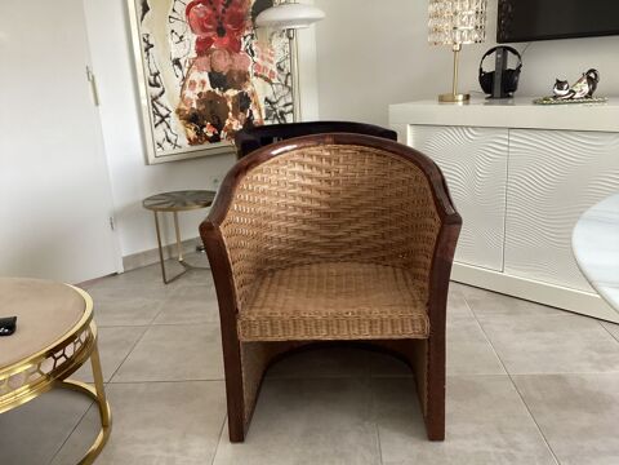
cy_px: 232
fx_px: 554
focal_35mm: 31
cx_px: 310
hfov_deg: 58.4
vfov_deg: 45.4
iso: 125
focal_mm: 3.3
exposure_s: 1/60
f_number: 2.4
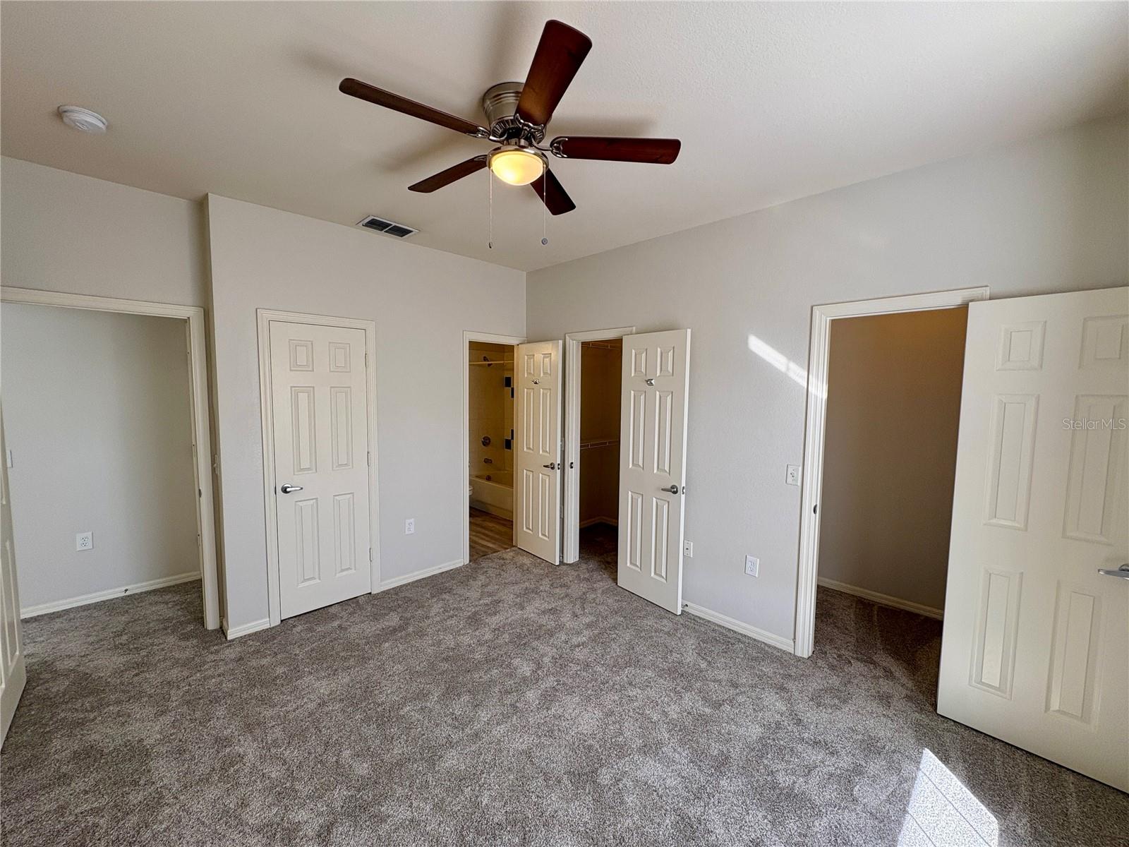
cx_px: 564
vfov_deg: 85.7
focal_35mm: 14
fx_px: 457
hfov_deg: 102.1
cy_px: 424
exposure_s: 1/99
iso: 50
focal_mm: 2.22
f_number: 2.2
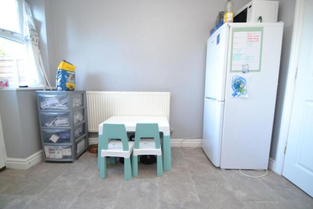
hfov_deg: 100.4
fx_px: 130
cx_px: 156
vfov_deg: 77.4
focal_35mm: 15
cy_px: 104
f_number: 3.5
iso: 1000
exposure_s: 1/60
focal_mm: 10
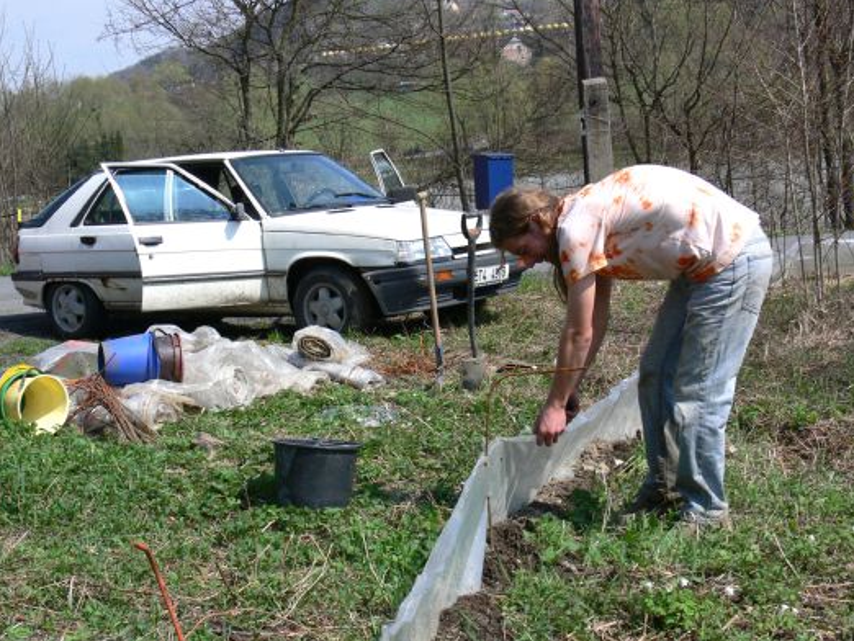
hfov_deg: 33.2
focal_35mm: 58
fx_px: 1432
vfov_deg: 25.3
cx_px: 422
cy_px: 325
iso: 80
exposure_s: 1/320
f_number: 5.6
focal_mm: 11.6
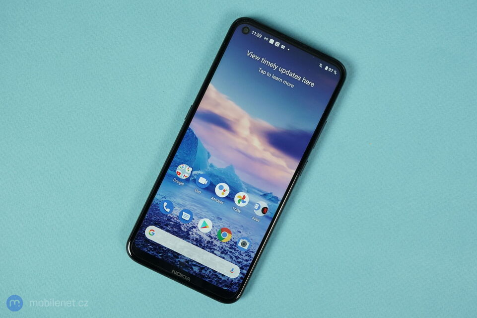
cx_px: 238
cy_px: 159
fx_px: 517
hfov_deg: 49.6
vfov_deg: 34.2
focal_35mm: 39
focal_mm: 39
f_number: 7.1
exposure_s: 1/160
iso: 2500
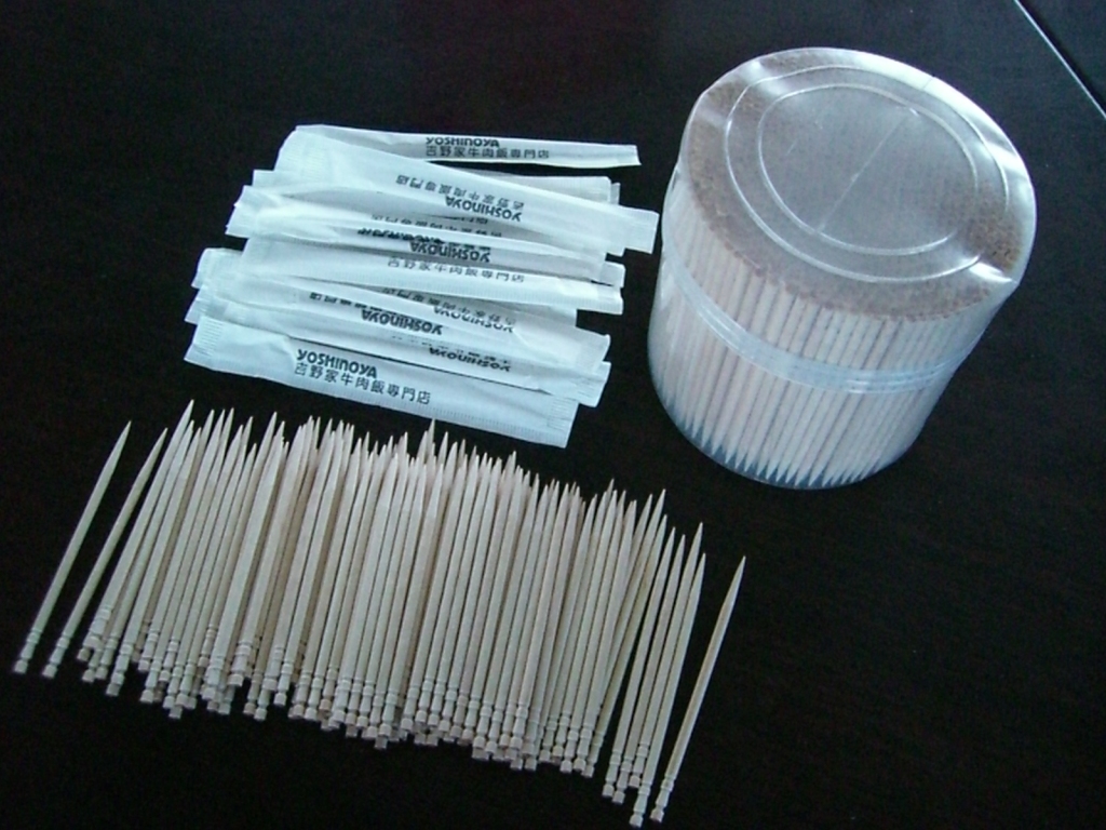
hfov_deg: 49.0
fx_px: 1214
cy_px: 415
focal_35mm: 38
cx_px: 553
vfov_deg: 37.7
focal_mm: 6.2
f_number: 2.7
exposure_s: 1/40
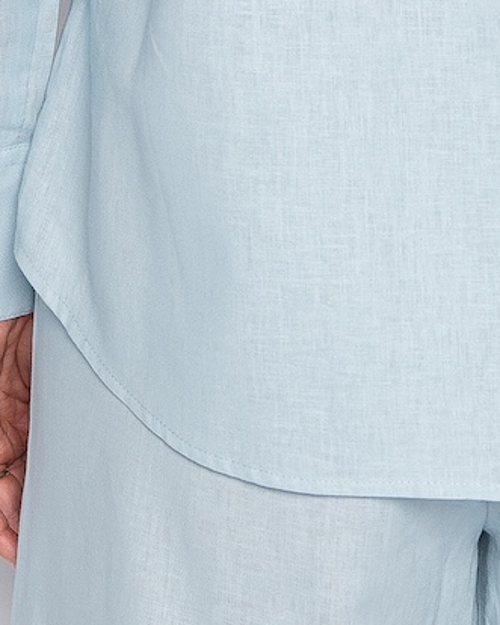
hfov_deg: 6.6
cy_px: -480
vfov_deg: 8.0
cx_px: 535
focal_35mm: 235
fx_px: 4349
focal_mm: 46
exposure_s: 1/160
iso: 200
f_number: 5.6
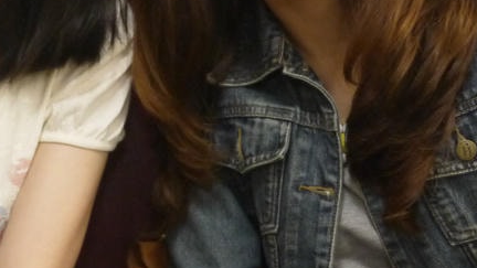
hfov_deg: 17.7
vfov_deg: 10.0
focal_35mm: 121
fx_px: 1530
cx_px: 194
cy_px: 127
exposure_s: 1/30
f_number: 1.7
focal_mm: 20
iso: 800
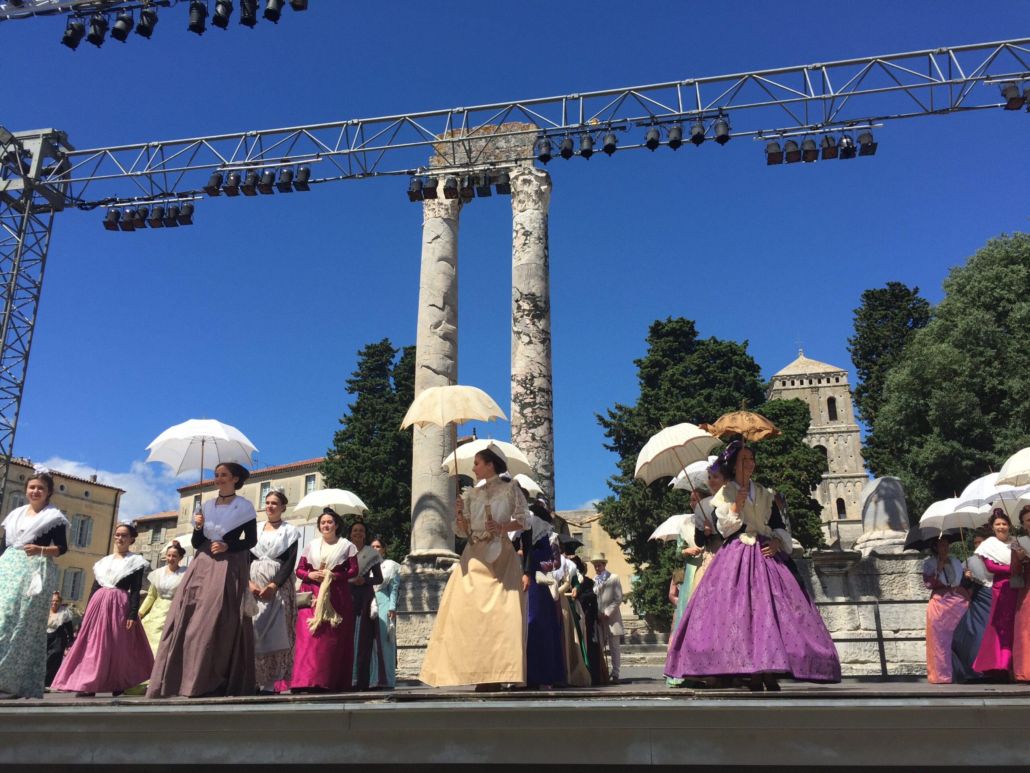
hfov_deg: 61.7
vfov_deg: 48.2
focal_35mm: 29
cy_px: 386
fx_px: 863
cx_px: 515
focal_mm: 4.15
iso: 32
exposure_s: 1/2326
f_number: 2.2
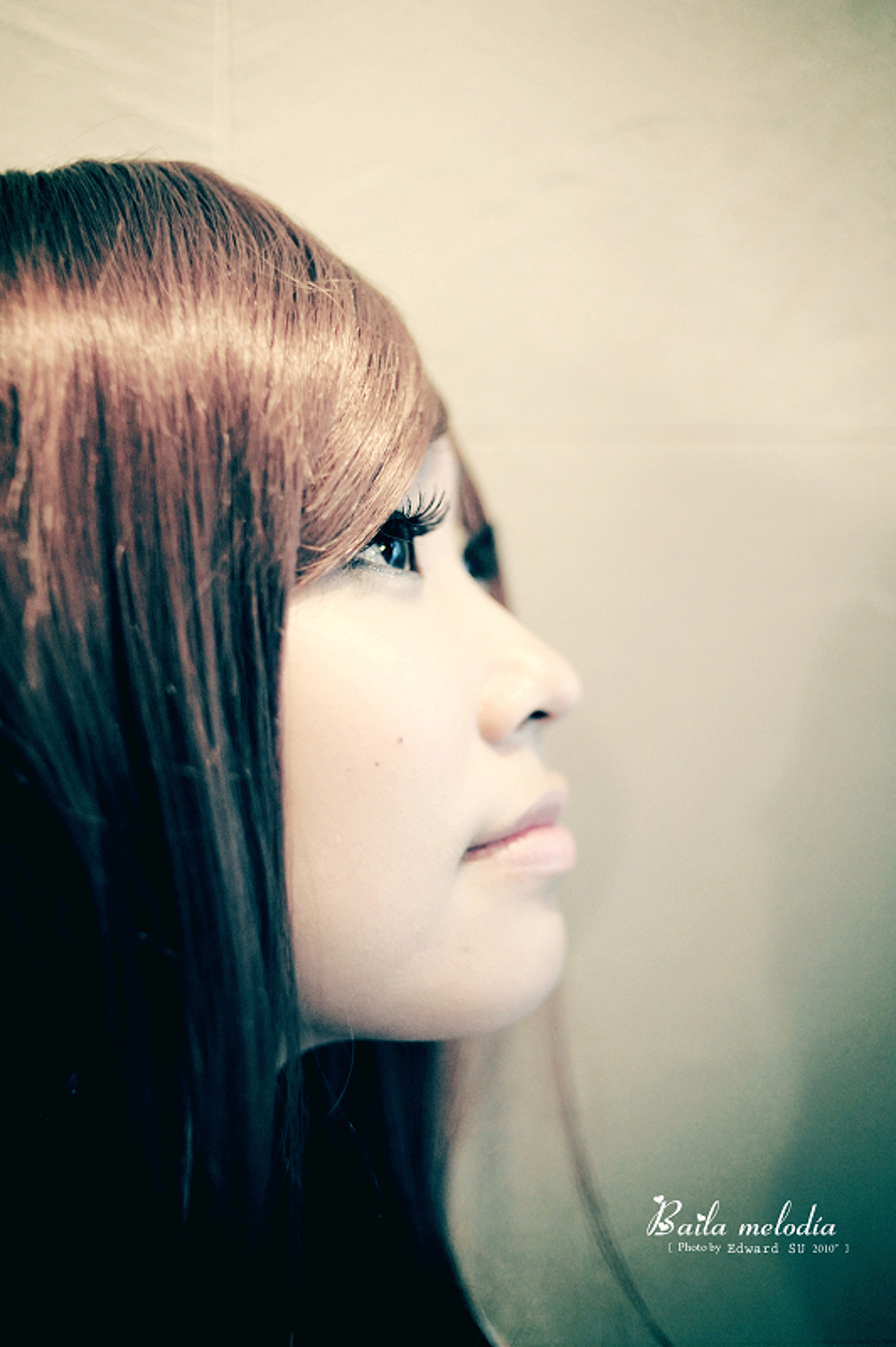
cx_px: 448
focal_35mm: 35
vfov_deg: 54.5
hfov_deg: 37.8
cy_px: 674
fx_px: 1309
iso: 3200
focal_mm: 35
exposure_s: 1/30
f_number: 2
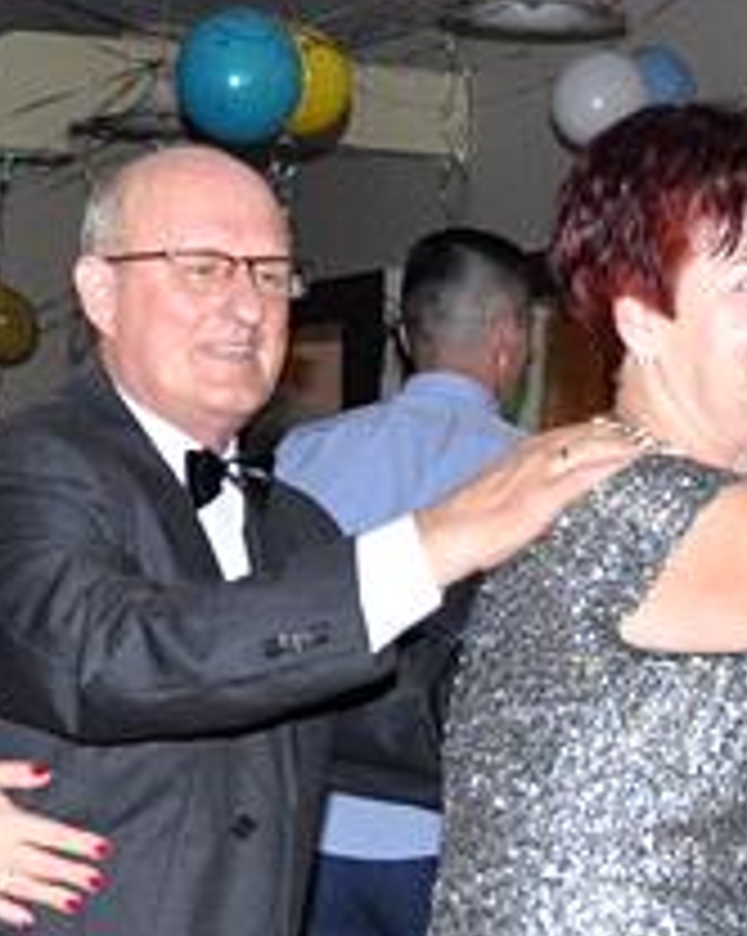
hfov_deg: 12.7
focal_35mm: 121
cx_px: 450
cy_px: 988
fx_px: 3347
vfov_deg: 15.6
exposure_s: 1/60
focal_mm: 21
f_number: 5
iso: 1600
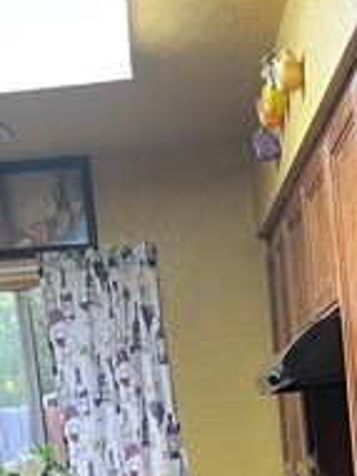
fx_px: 1198
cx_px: 240
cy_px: 541
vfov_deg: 21.2
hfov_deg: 16.9
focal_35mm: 87
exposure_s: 1/60
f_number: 1.6
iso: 200
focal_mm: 5.1
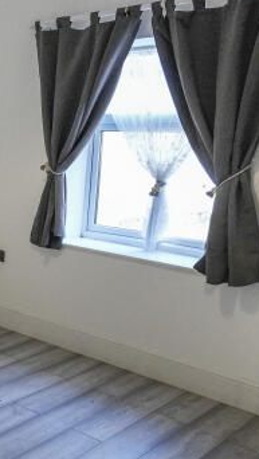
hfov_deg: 23.5
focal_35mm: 47
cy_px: 297
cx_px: -46
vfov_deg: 43.2
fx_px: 572
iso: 2500
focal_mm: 10
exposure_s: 1/160
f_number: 4
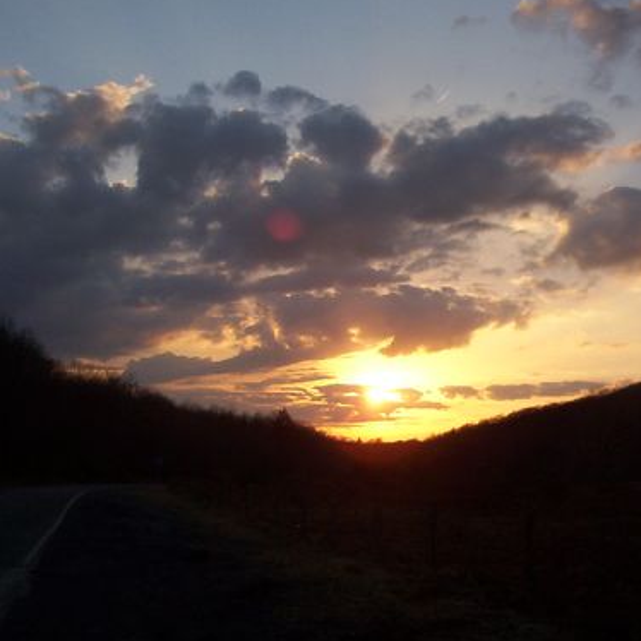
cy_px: 330
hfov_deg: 34.7
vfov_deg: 34.7
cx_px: 344
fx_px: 1027
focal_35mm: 49
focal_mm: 6
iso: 100
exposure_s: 1/483
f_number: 4.5
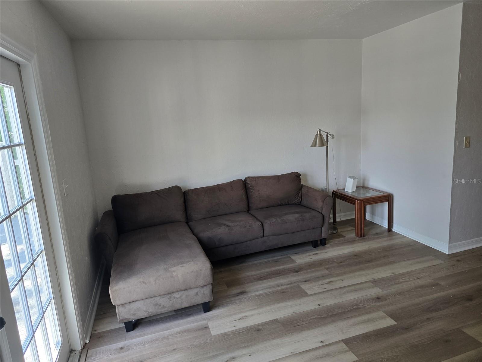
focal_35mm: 23
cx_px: 241
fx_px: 320
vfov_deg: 58.9
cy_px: 181
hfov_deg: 73.9
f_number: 1.7
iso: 125
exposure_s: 1/180
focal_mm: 6.3
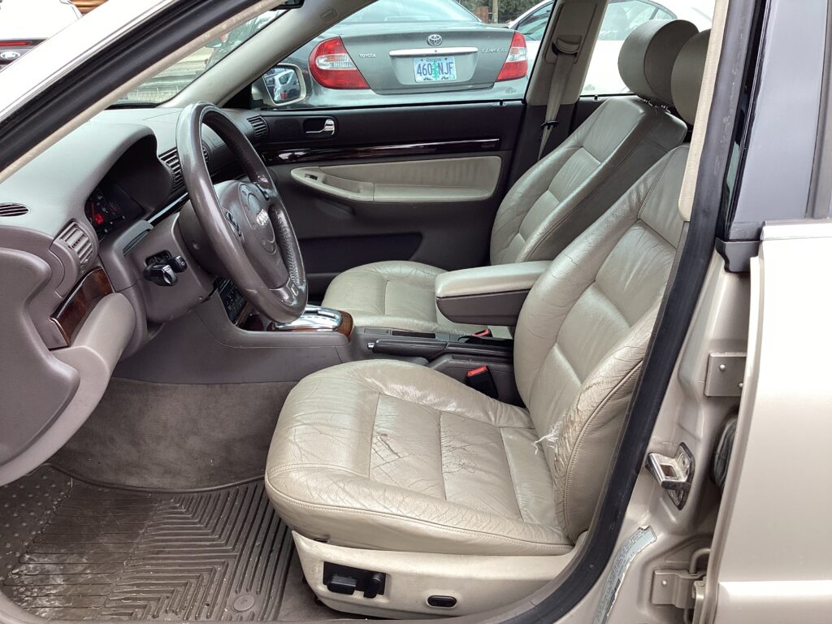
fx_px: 745
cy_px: 312
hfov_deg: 58.4
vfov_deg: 45.4
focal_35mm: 31
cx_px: 416
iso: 50
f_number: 2.4
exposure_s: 1/60
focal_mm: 3.3
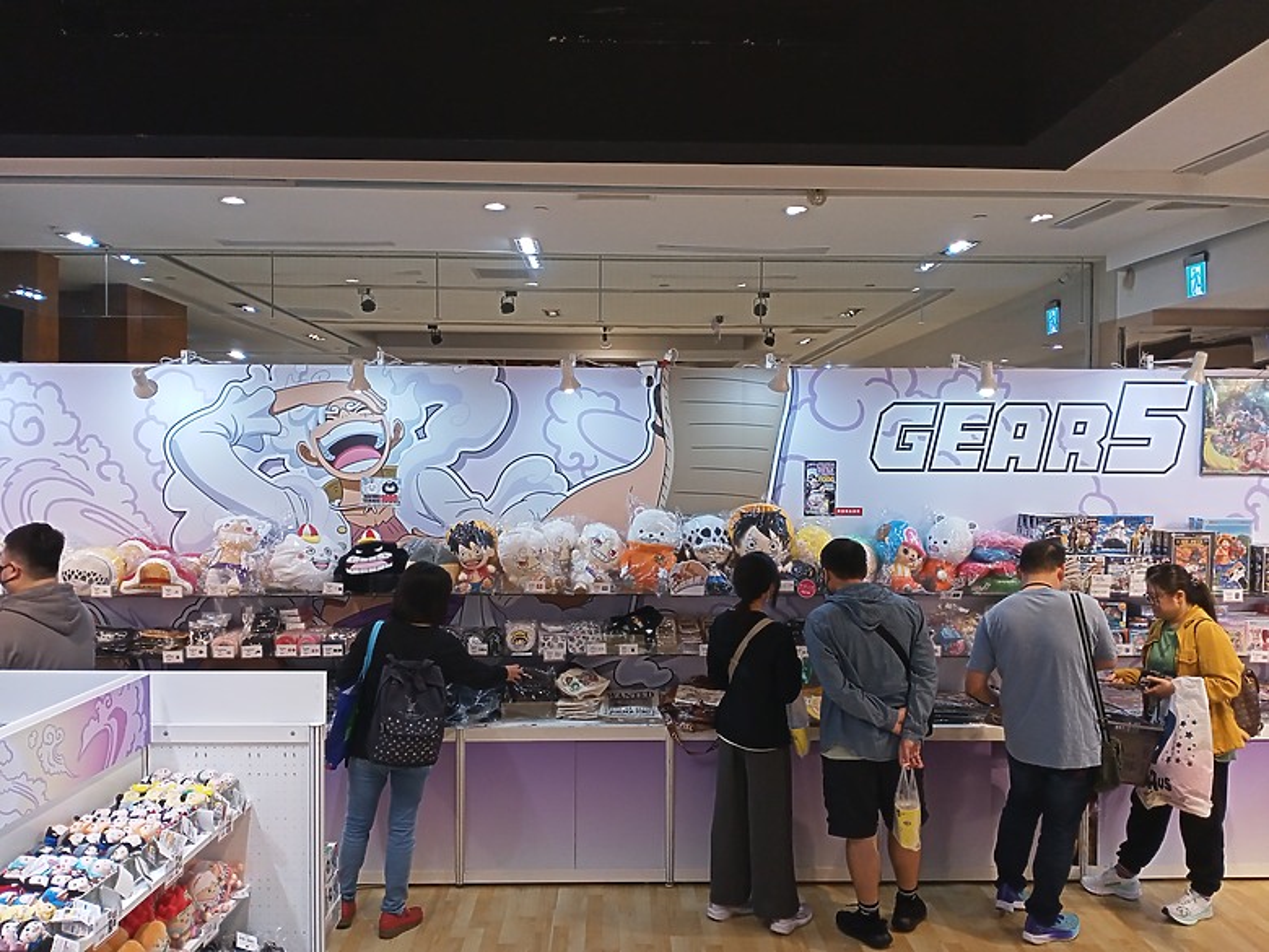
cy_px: 476
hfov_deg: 63.4
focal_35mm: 28
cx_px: 634
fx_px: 1026
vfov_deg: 49.7
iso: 211
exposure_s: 1/100
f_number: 1.8
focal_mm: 4.05
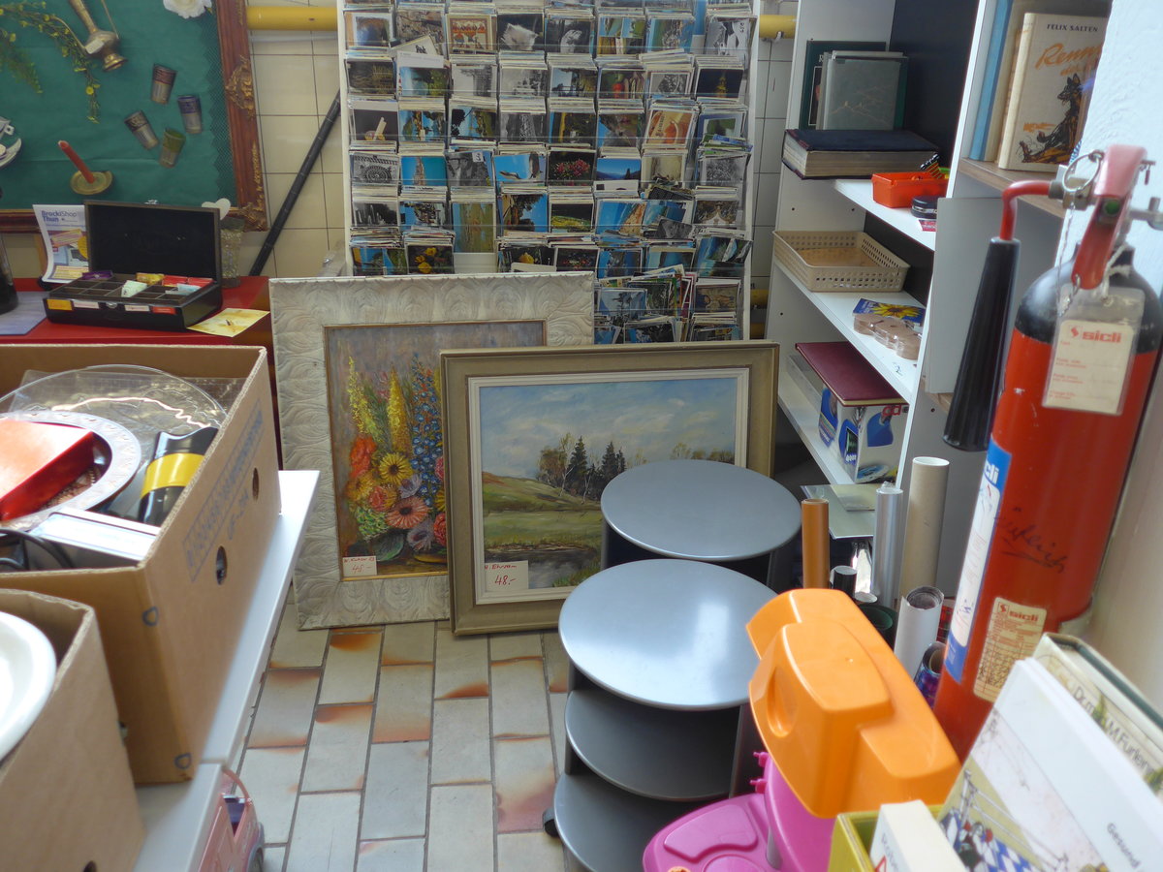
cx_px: 582
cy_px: 436
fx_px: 974
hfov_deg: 61.7
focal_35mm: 29
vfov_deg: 48.2
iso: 100
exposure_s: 1/60
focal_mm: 6
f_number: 2
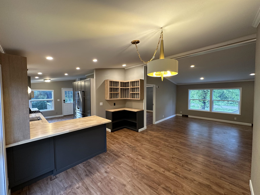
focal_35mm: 14
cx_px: 130
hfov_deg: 102.1
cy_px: 98
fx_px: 105
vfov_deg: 85.7
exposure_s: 1/60
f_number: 2.2
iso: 250
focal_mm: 2.22
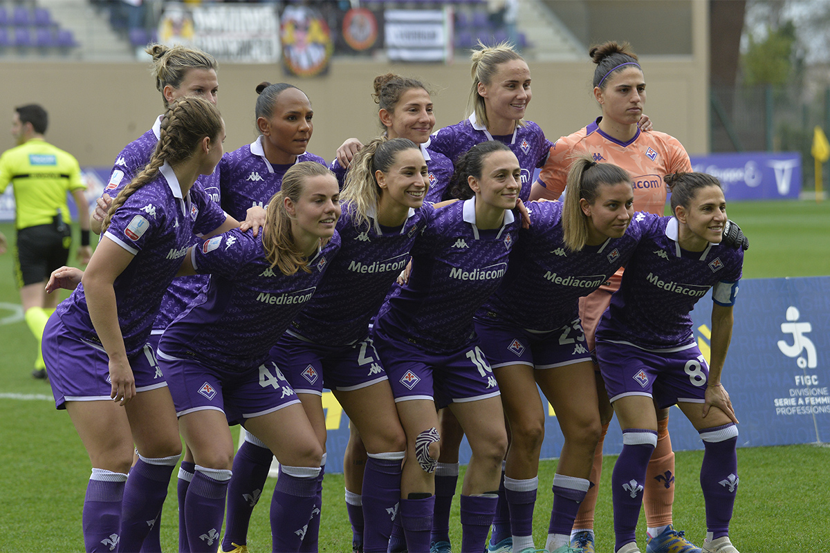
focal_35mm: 200
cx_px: 415
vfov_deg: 6.9
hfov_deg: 10.3
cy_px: 276
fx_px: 4611
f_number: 5.6
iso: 1250
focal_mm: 200
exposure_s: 1/1000
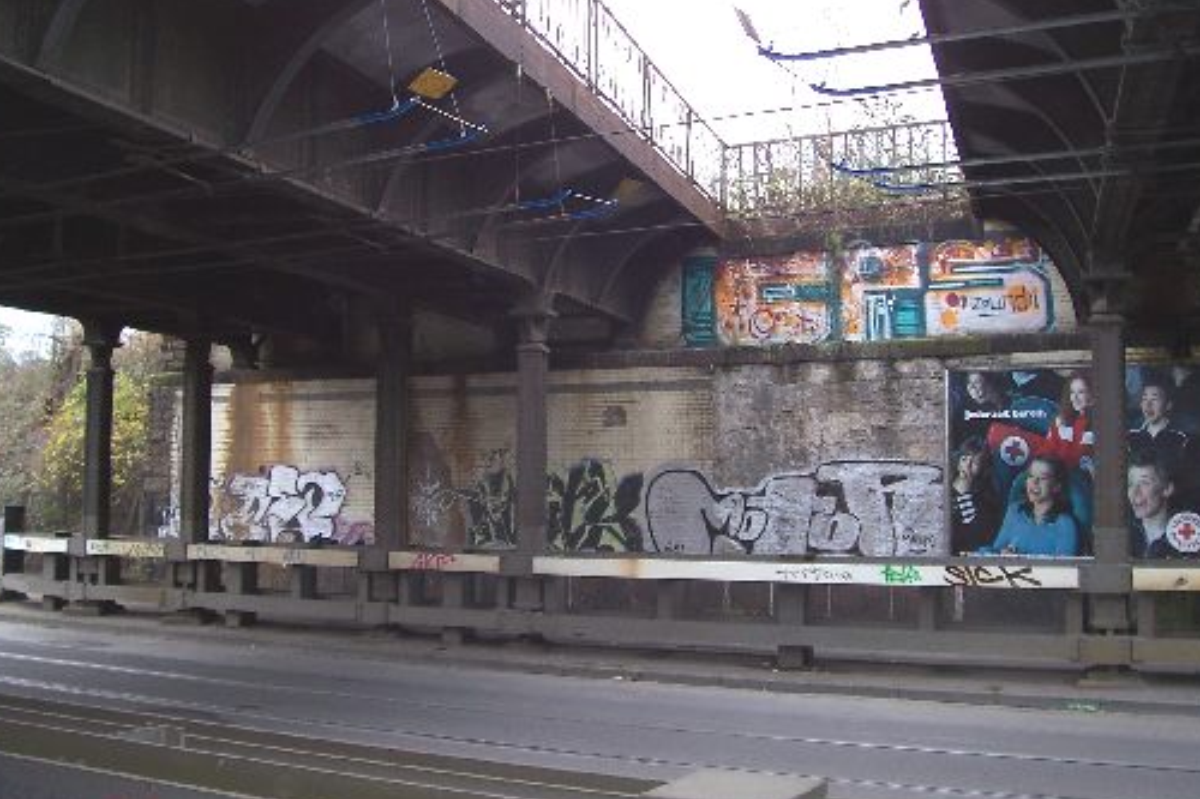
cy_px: 343
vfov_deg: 33.3
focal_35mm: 40
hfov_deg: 48.5
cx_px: 595
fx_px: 1333
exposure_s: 1/60
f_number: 2.7
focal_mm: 5.6
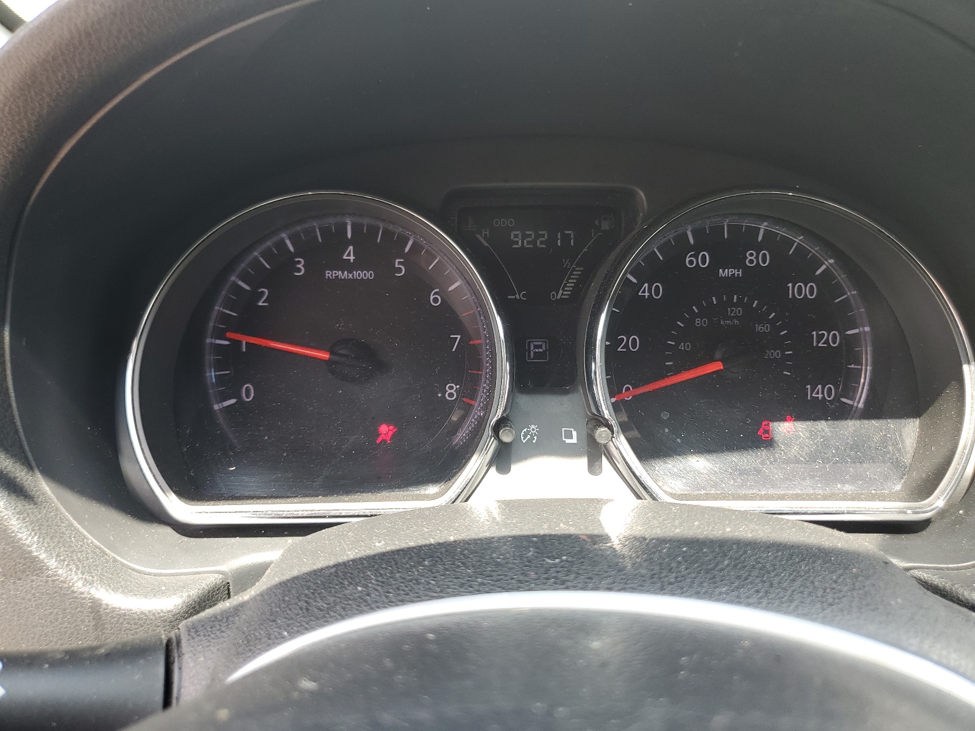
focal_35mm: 26
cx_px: 488
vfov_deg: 53.1
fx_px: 732
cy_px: 366
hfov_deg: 67.3
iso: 50
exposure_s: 1/169
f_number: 1.5
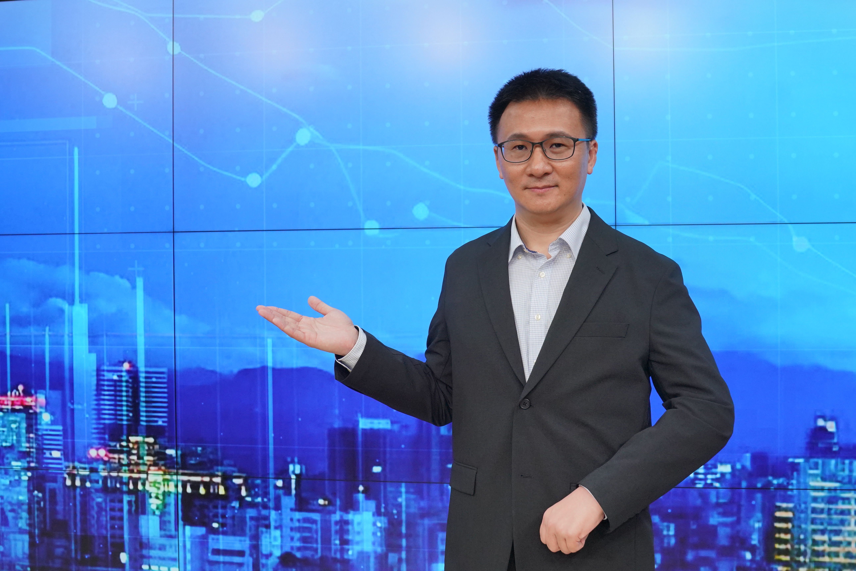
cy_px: 286
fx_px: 927
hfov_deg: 49.5
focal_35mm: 39
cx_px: 428
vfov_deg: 34.2
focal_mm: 26
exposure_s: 1/250
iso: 1600
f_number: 5
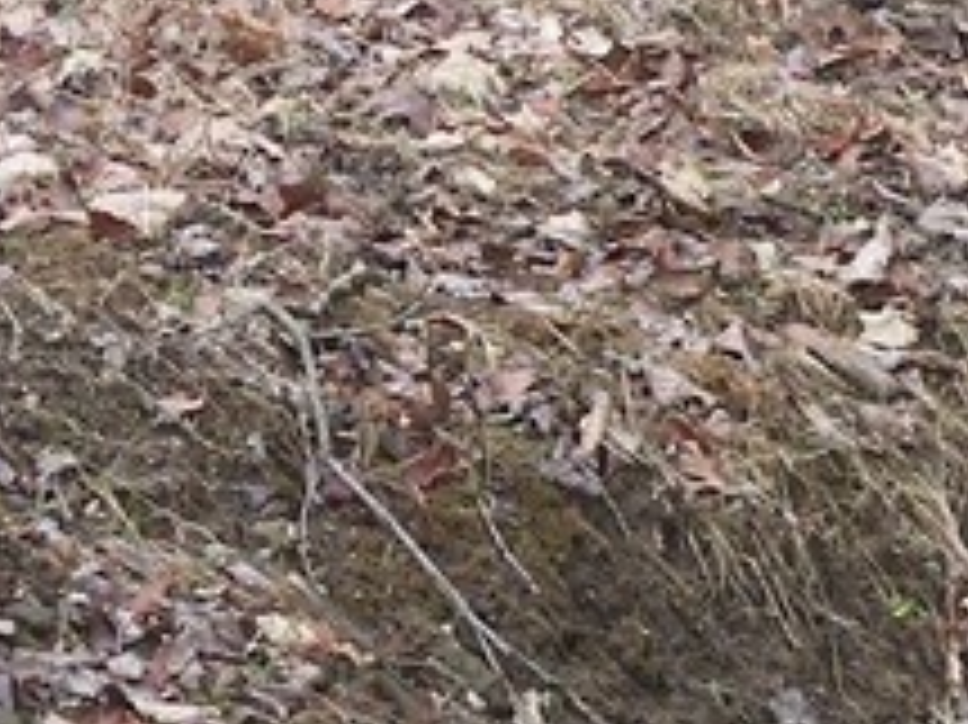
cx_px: 977
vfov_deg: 4.2
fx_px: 9838
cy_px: 171
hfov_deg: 5.6
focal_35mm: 352
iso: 50
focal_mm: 15.6
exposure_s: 1/125
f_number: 4
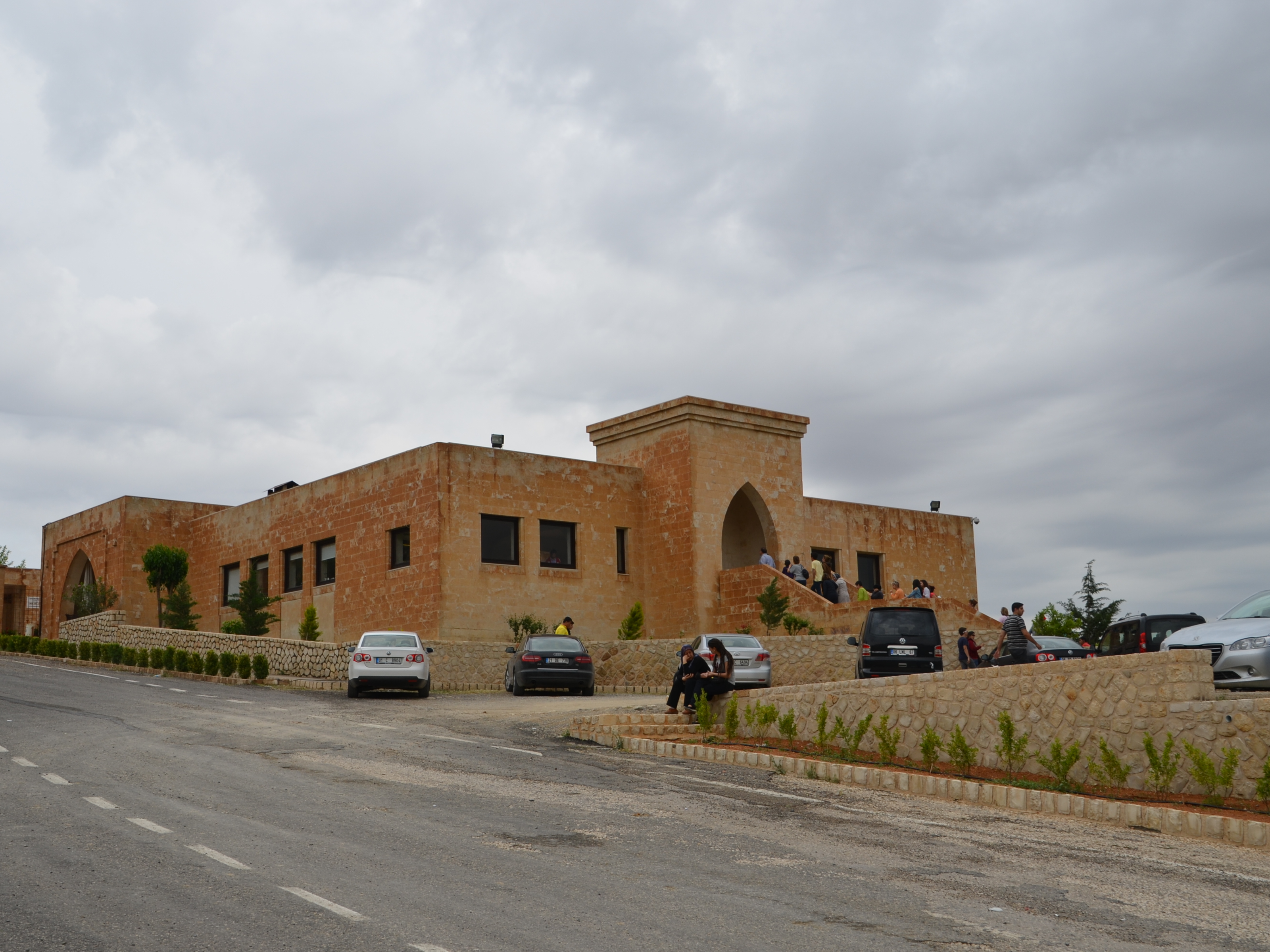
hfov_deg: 45.2
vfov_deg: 34.7
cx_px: 642
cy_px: 476
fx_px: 1524
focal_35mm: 42
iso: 125
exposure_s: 1/250
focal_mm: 25
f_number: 8
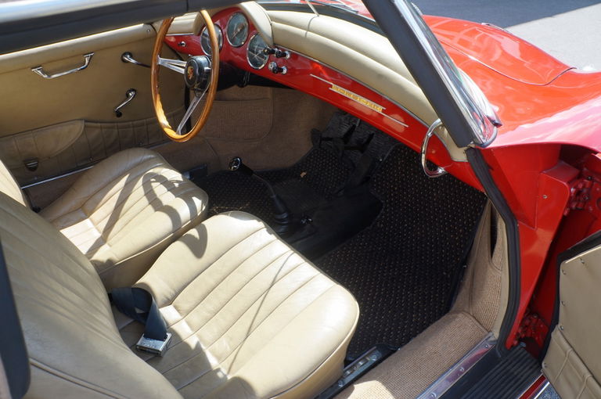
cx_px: 300
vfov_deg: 47.8
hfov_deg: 67.4
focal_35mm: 27
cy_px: 200
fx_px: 450
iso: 200
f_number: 6.3
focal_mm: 18
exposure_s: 1/200
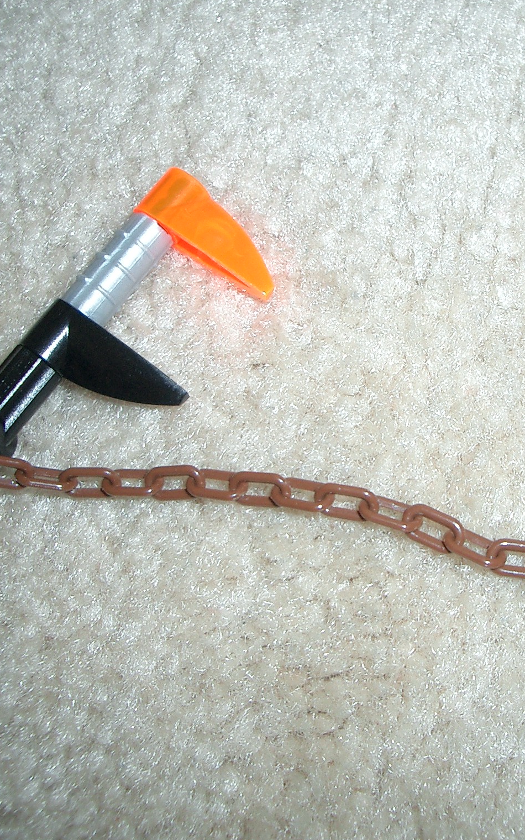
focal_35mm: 50
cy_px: 423
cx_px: 363
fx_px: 1145
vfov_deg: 40.3
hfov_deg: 25.7
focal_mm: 5.8
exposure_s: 1/40
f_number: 2.6
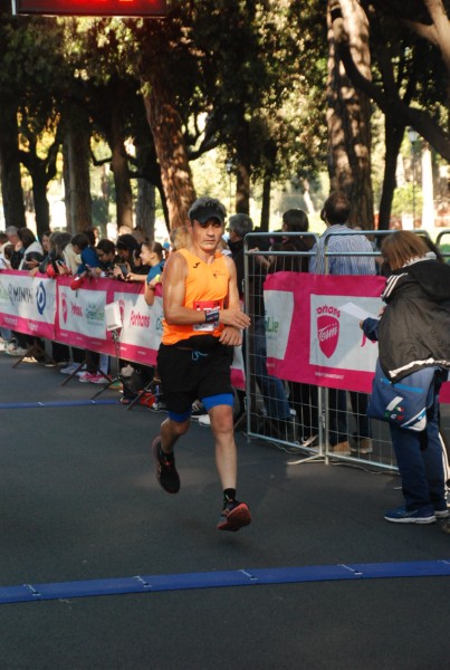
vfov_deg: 19.4
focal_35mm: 105
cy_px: 335
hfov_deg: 13.1
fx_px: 1958
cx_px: 225
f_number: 5.6
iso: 1000
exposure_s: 1/320
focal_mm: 70
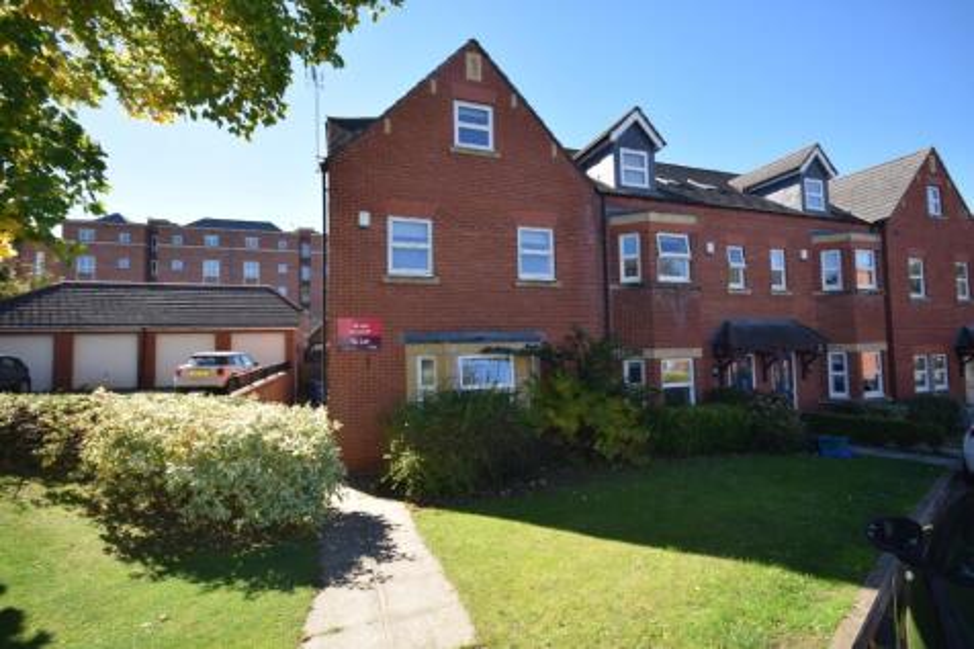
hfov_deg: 100.4
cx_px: 487
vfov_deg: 77.3
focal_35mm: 15
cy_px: 324
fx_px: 406
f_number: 6.3
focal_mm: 10
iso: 100
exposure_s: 1/160
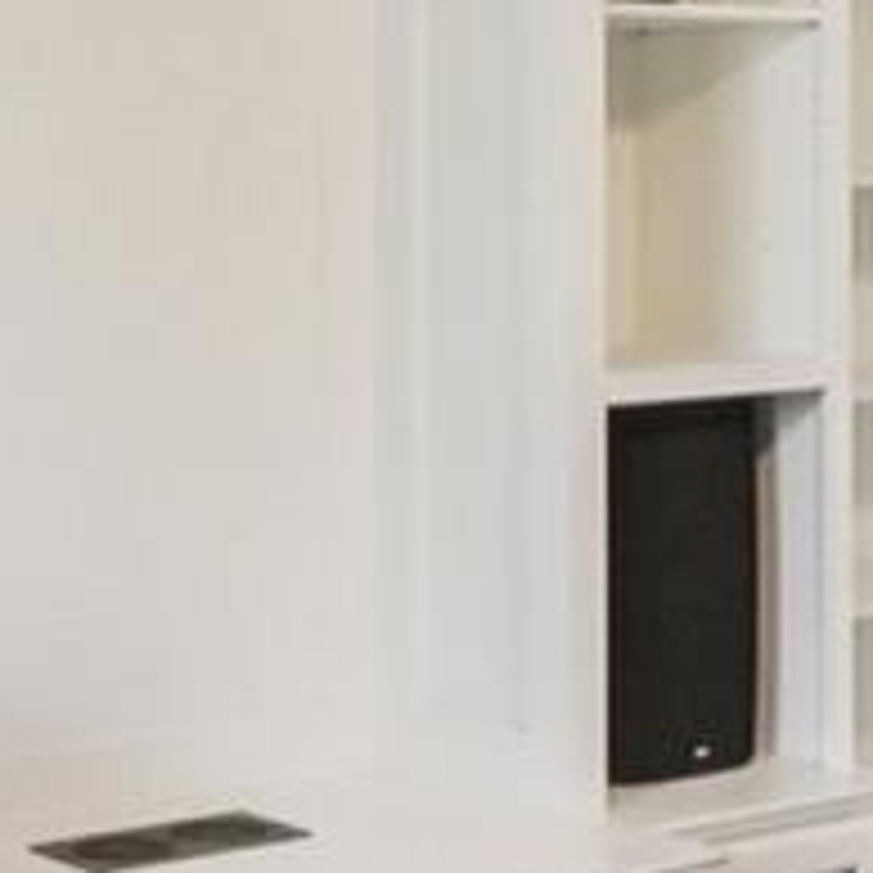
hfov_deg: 16.6
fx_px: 2996
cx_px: 554
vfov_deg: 16.4
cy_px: 94
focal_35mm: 105
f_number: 8
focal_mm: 10
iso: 800
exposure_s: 1/30
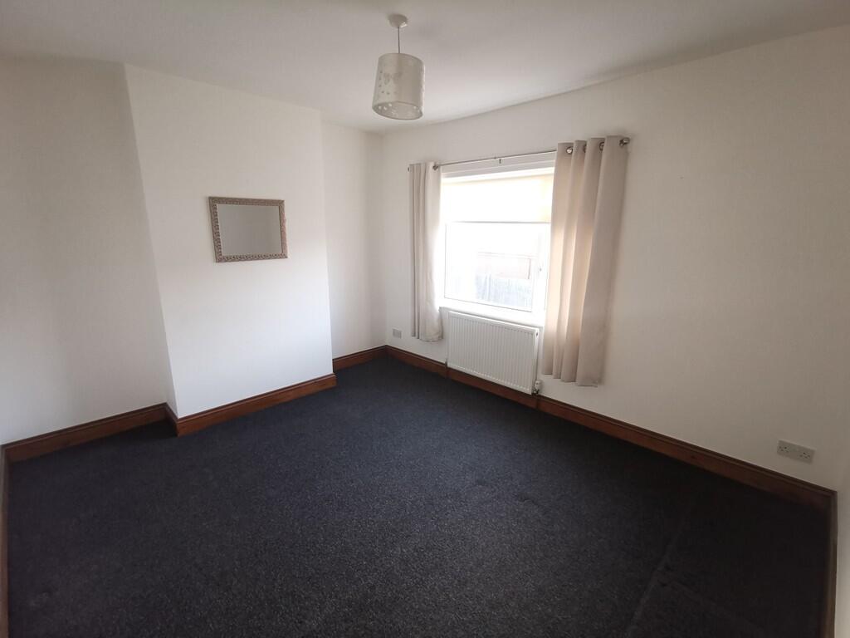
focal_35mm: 16
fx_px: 393
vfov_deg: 78.1
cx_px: 425
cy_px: 319
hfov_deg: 94.5
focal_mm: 3.95
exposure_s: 1/33.3
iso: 400
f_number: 2.2
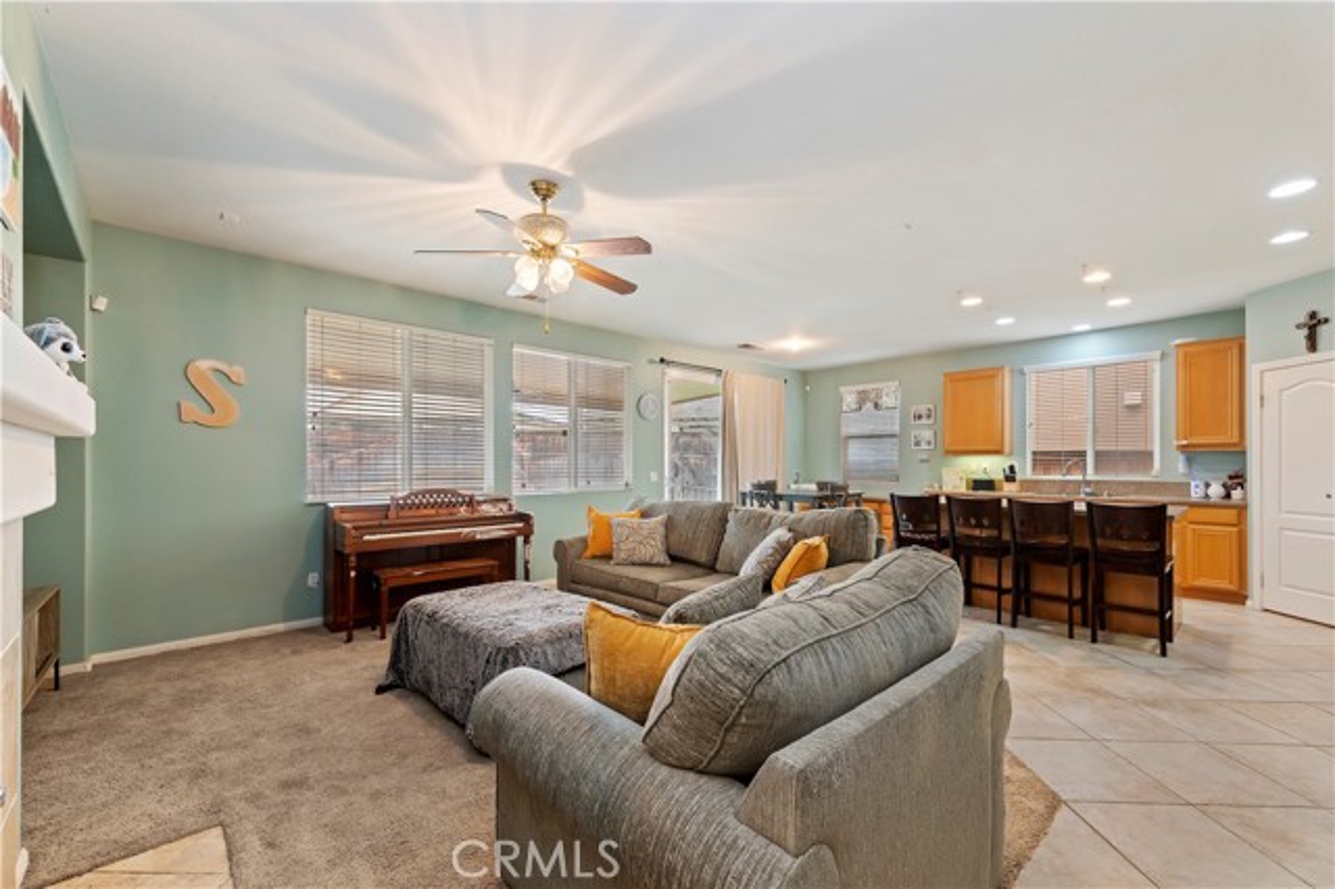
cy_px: 444
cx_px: 668
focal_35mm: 14
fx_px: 519
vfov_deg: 81.1
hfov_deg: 104.3
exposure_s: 1/2.5
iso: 500
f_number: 10
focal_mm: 14
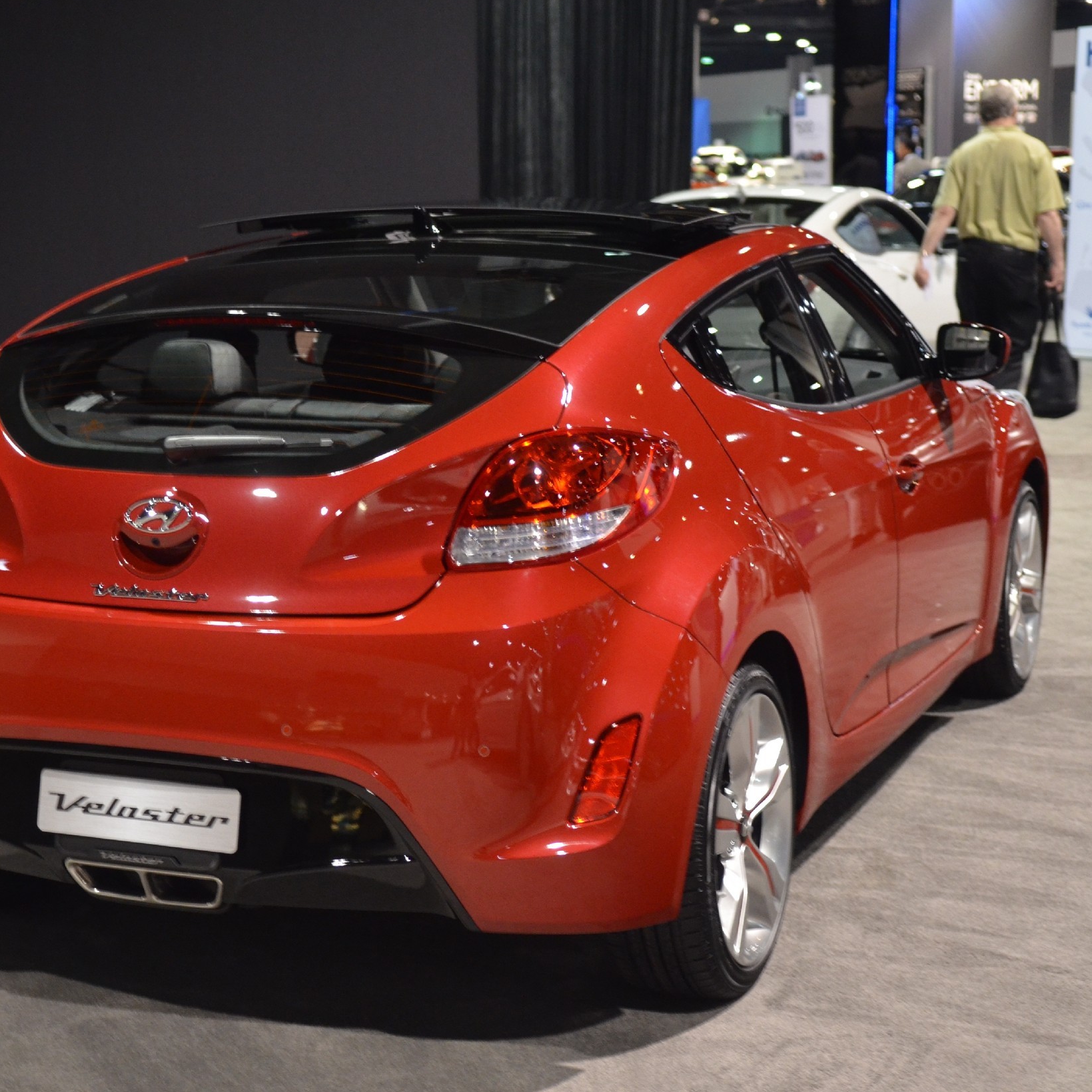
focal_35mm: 66
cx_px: 448
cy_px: 548
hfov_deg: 26.1
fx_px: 2356
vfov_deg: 26.1
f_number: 2.8
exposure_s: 1/25
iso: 1600
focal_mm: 34
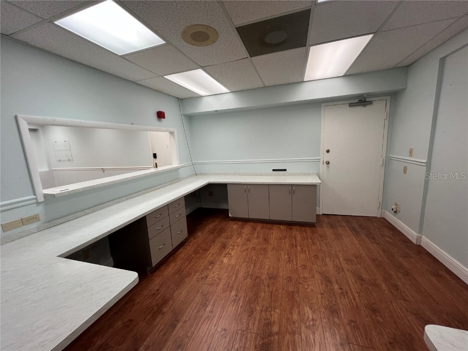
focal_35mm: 13
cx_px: 234
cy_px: 176
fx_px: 176
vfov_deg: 89.9
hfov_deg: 106.2
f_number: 1.8
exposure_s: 1/120
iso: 100
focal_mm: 1.57
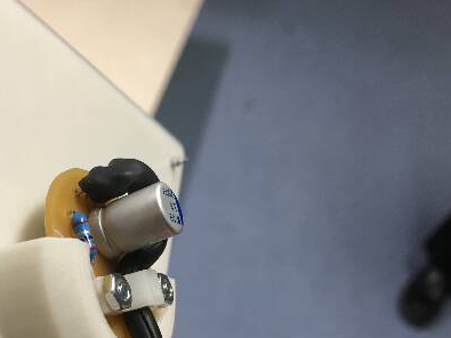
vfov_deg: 30.4
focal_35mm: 47
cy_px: 254
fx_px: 612
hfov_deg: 39.7
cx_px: 135
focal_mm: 4.15
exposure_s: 1/33
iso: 40
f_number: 2.2
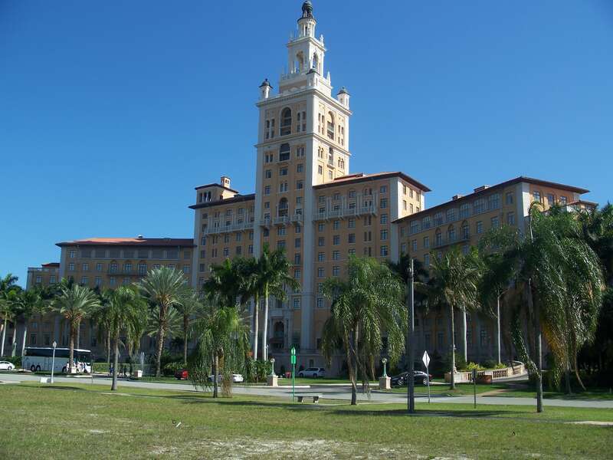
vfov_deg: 38.7
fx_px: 655
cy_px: 230
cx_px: 306
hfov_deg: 50.1
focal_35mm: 37
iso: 64
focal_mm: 7.8
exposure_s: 1/500
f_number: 4
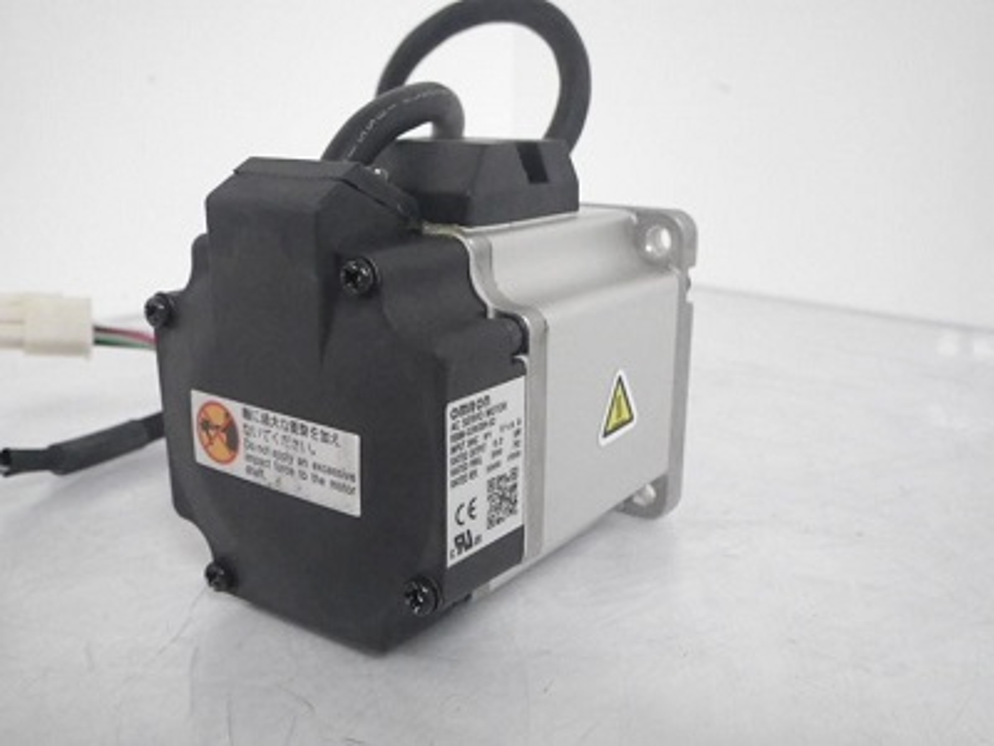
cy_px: 373
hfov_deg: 54.0
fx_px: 976
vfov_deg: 41.8
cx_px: 497
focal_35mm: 34
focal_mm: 6.1
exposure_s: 1/40
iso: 800
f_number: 3.8
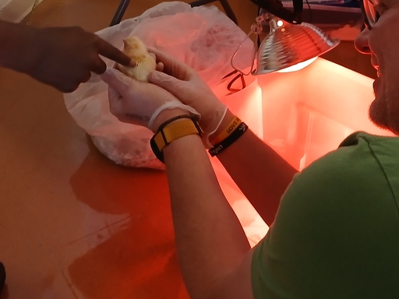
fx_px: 599
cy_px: 12
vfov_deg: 26.8
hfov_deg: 36.8
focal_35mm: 52
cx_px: 197
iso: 250
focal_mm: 3.98
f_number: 1.8
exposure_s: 1/30
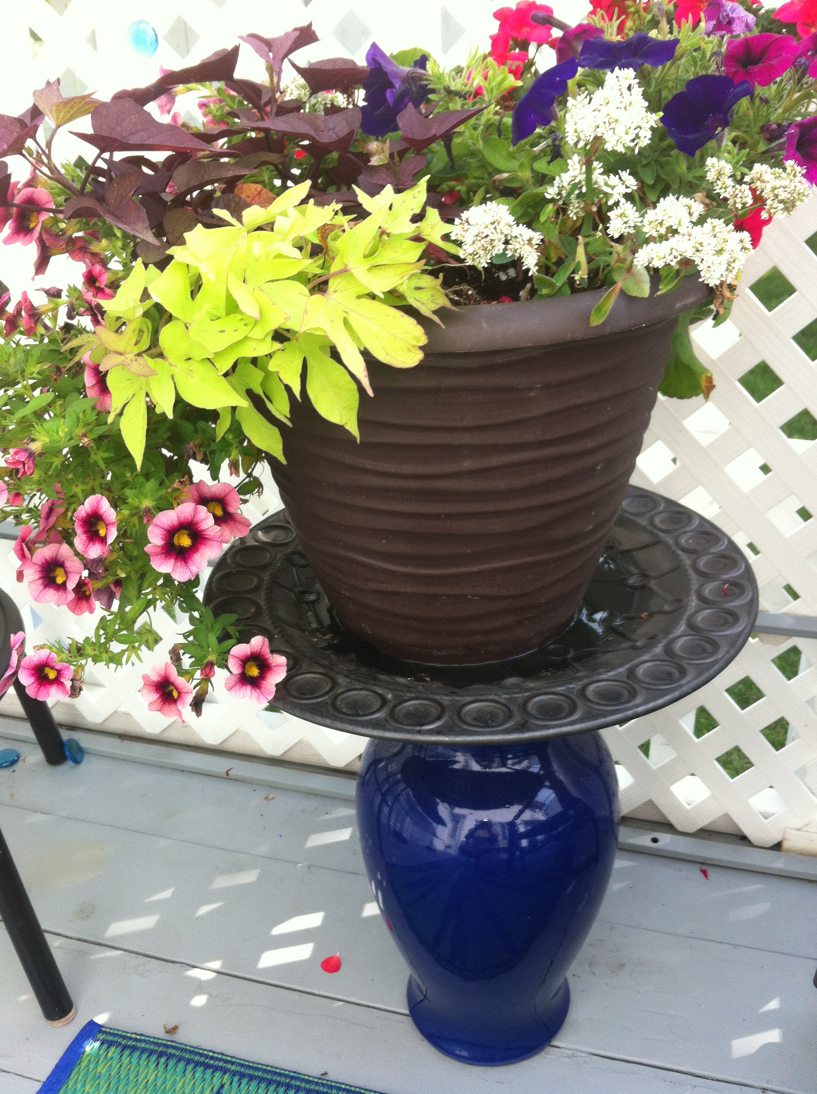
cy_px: 547
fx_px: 1104
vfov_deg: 52.7
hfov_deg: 40.6
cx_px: 408
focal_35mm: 35
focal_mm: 3.85
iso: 80
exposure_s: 1/196
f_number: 2.8
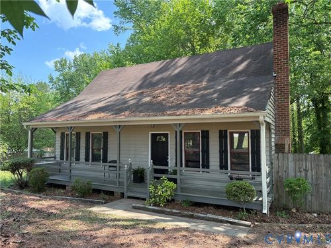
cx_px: 166
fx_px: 249
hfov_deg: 67.3
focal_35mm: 26
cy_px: 124
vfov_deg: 53.1
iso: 64
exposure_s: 1/373
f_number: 1.6
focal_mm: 5.96
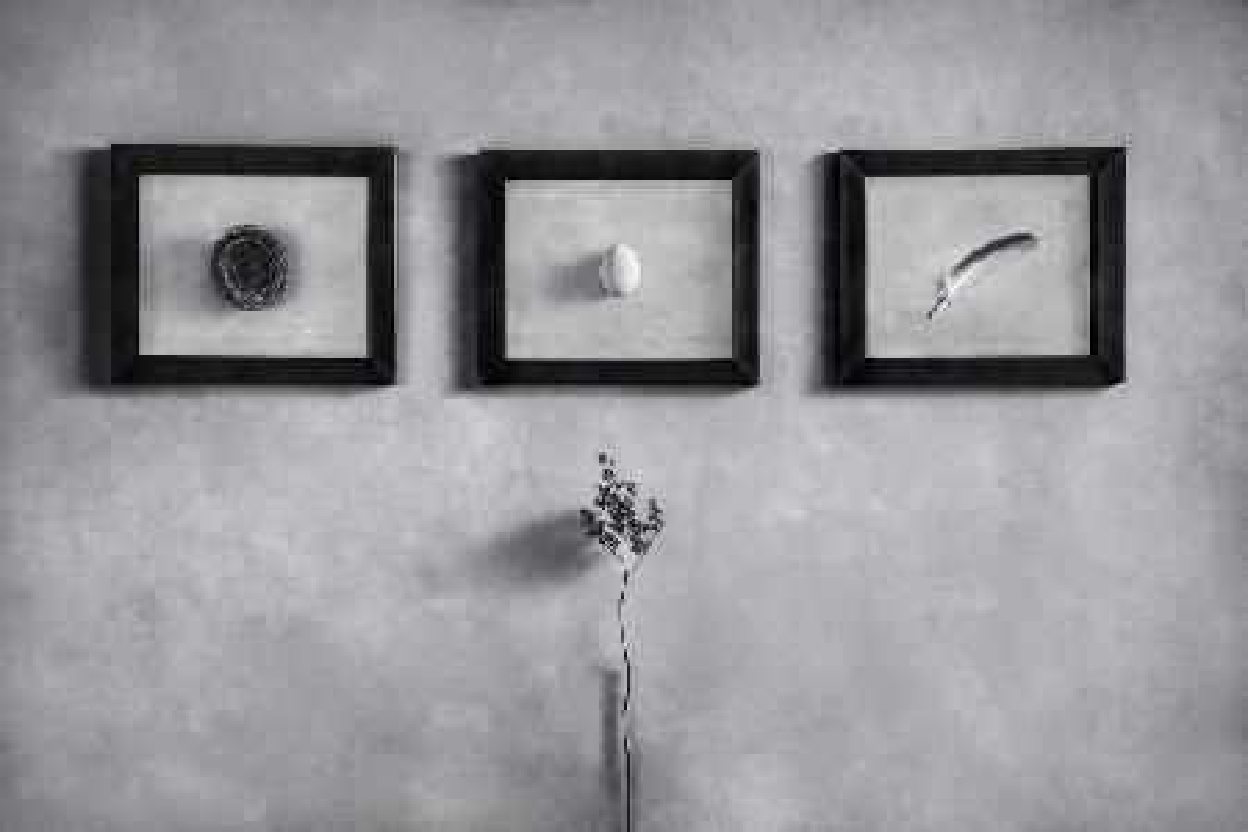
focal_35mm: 64
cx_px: 624
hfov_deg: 31.4
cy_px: 416
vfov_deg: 21.2
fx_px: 2218
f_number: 16
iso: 200
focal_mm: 42.5
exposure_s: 1.7
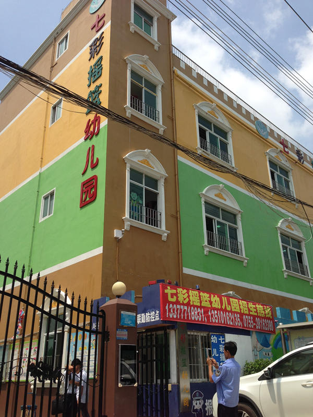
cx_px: 156
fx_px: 398
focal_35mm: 33
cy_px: 208
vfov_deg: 55.4
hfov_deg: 42.9
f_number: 2.4
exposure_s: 1/1695
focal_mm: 4.12
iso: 50
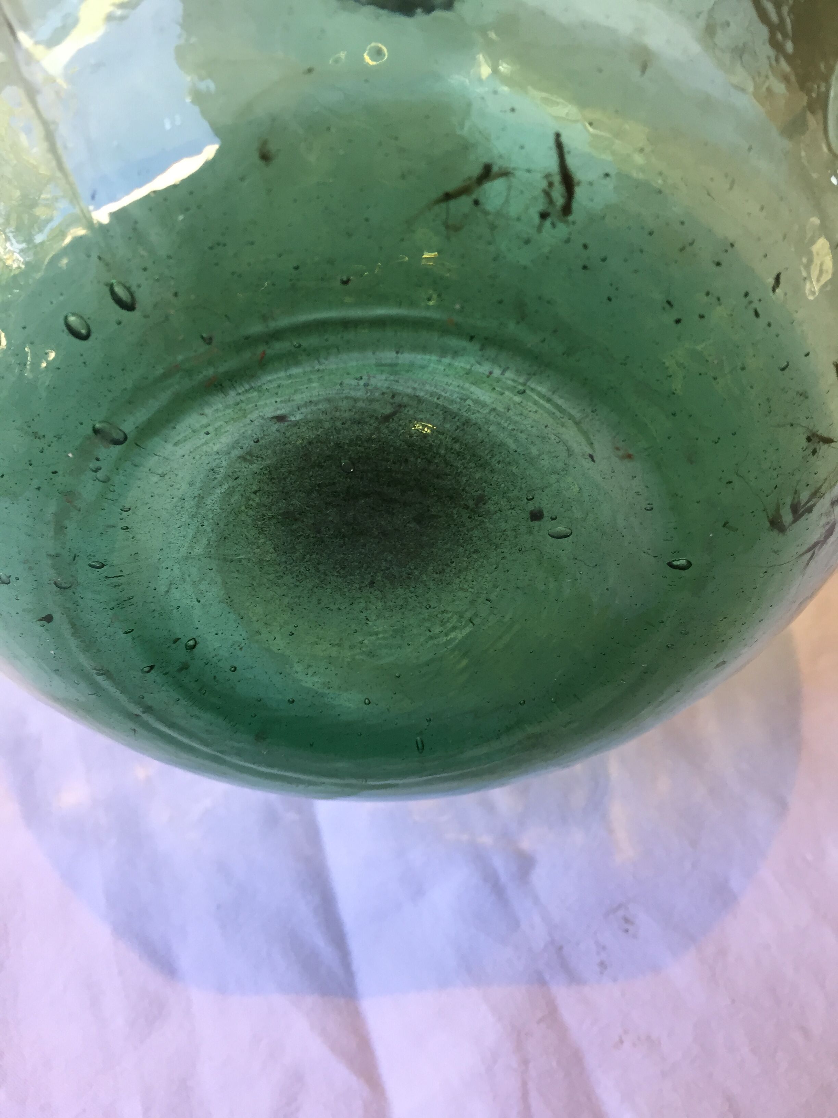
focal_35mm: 29
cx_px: 419
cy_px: 559
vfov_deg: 61.7
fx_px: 936
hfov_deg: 48.2
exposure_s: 1/33
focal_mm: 4.15
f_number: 2.2
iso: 32
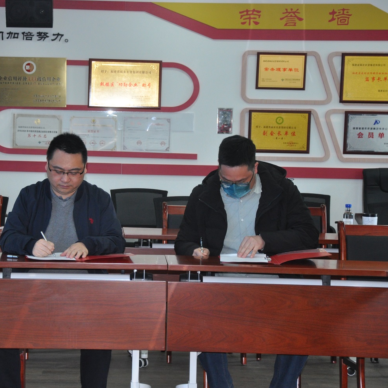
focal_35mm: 112
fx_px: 1420
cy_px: 193
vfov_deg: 15.6
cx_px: 134
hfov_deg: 15.5
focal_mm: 58
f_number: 5
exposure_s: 1/60
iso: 800
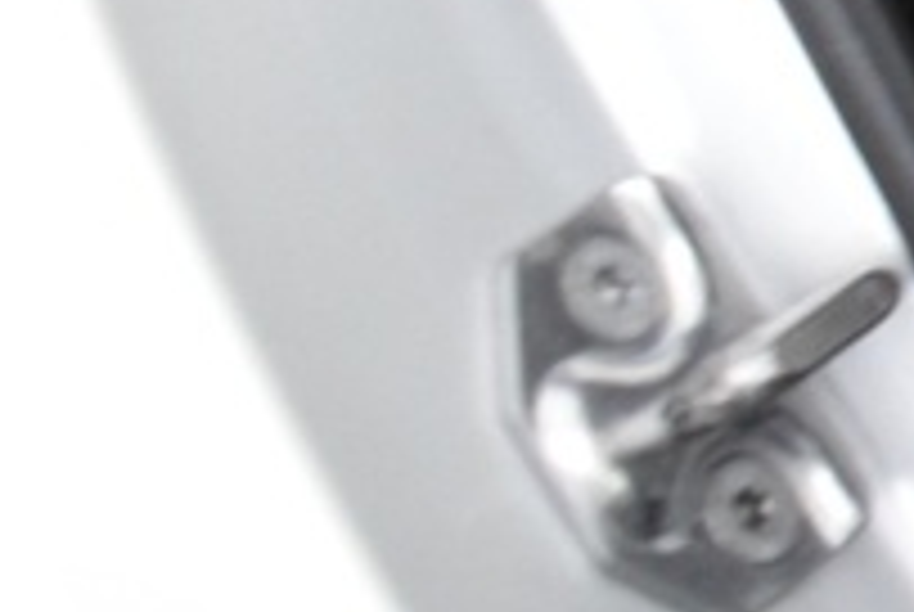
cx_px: 3125
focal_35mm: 215
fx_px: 5466
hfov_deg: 7.7
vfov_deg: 6.3
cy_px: -518
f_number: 5
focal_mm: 18
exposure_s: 1/8
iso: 1250
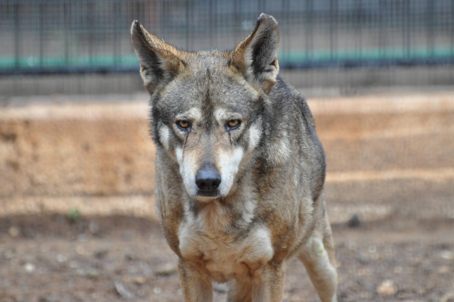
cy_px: 151
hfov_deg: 4.6
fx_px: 5669
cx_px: 227
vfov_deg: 3.0
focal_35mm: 450
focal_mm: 300
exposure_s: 1/320
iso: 1600
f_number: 5.6
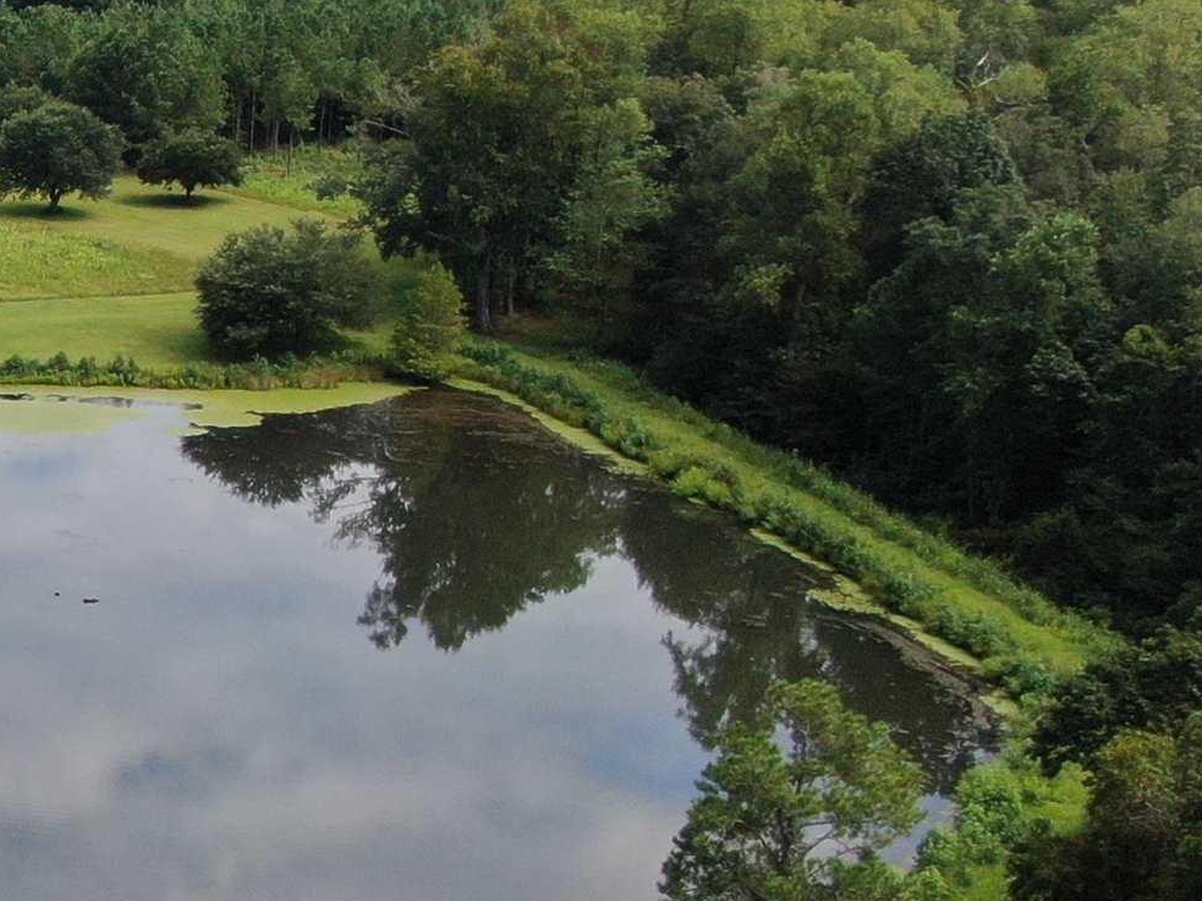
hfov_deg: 21.4
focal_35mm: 75
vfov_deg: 19.5
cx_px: -653
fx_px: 2604
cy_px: 692
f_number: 2.8
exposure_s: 1/800
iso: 100
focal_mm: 4.39
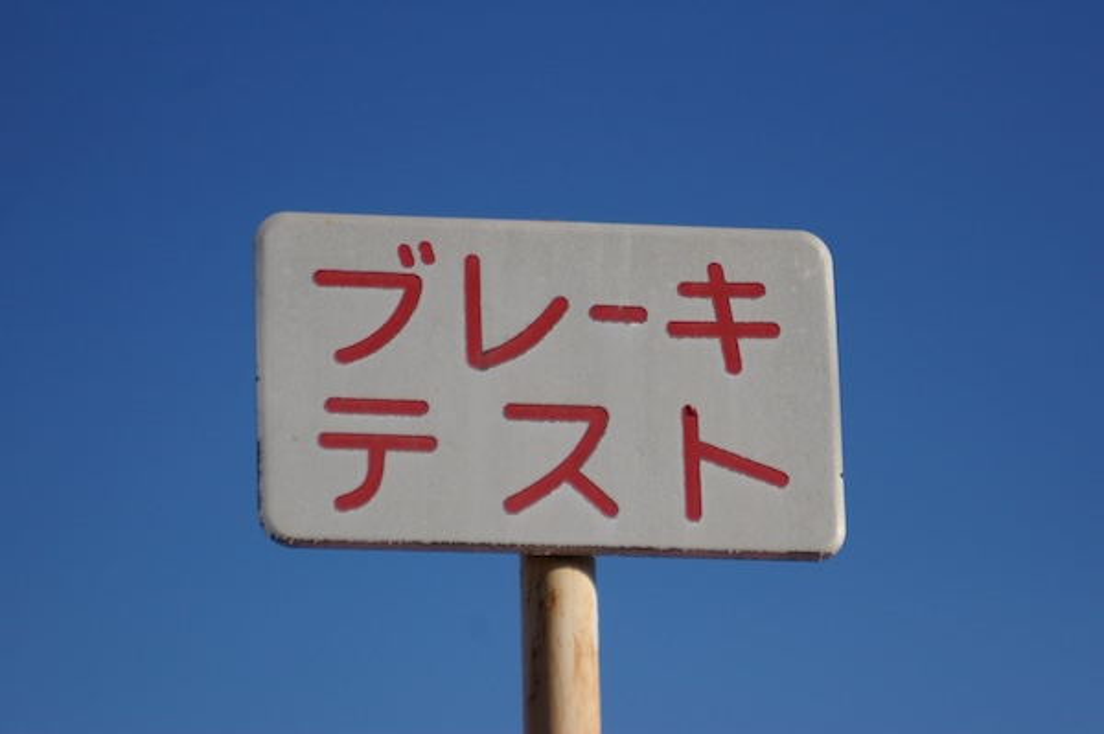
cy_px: 367
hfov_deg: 16.1
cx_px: 552
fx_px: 3907
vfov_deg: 10.7
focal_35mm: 128
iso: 400
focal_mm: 85
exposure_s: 1/4000
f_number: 5.6
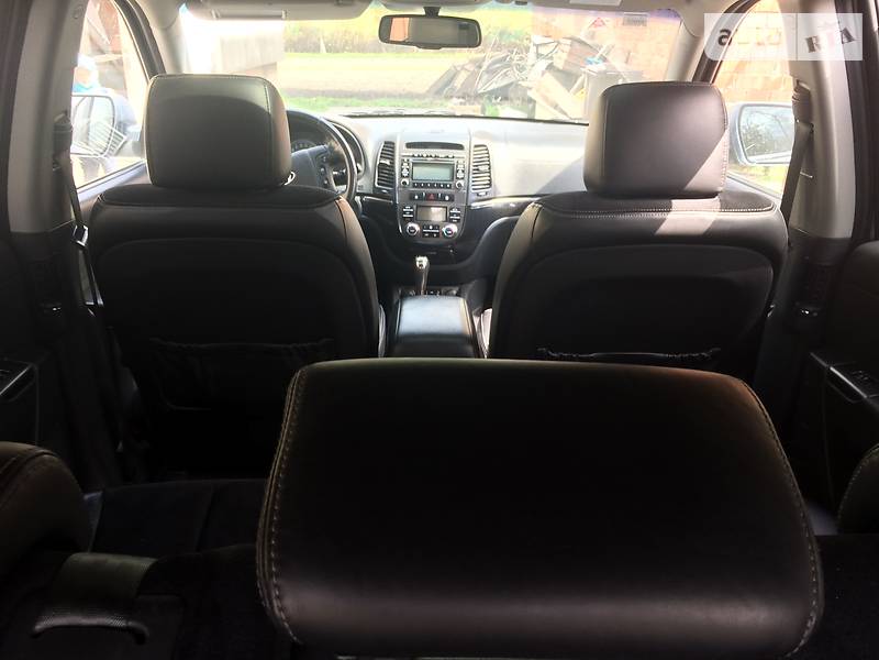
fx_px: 736
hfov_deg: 61.7
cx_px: 440
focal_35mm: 29
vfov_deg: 48.2
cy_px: 330
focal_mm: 4.2
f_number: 2.2
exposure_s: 1/50
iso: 32
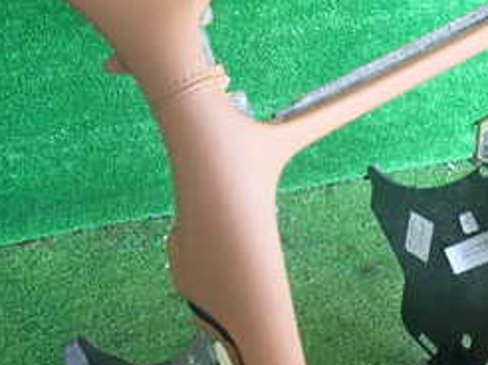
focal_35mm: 61
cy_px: 190
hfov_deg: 31.5
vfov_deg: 24.0
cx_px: 173
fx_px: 859
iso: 200
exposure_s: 1/60
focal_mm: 4.5
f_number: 2
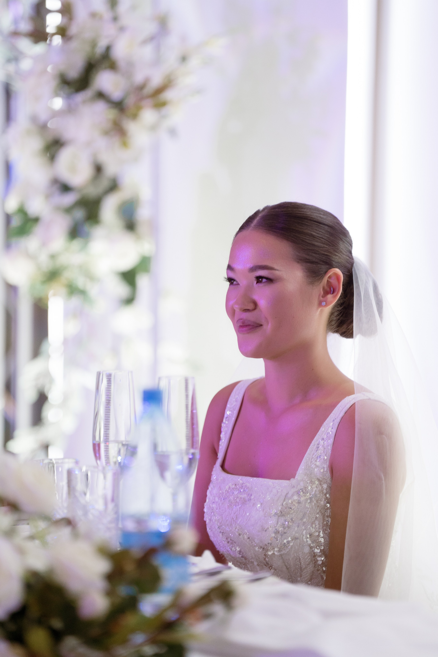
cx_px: 219
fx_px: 2883
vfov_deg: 13.0
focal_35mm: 158
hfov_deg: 8.7
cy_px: 328
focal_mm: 158
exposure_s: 1/160
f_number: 2.8
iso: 2000
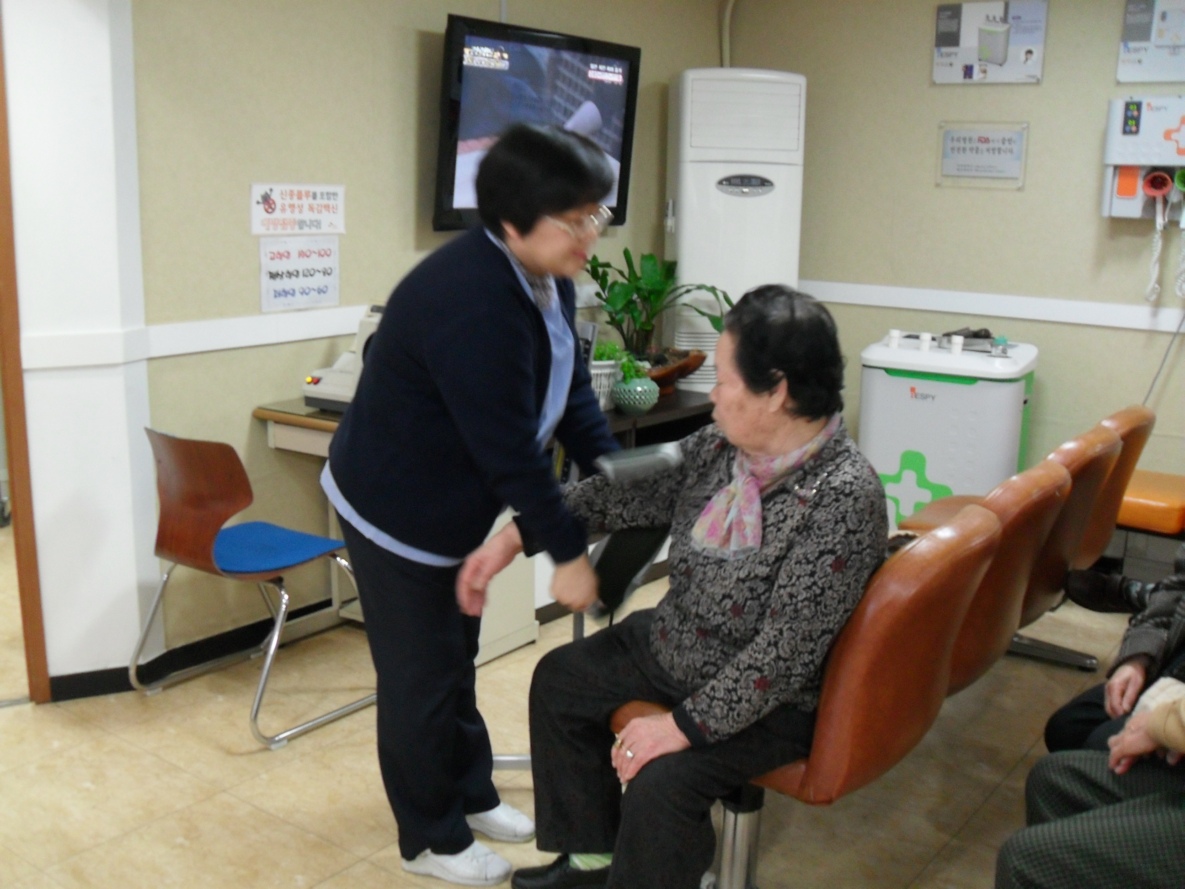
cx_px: 592
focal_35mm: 35
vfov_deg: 40.7
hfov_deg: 52.6
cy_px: 444
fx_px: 1198
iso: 200
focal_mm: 6.2
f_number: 2.8
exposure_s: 1/15
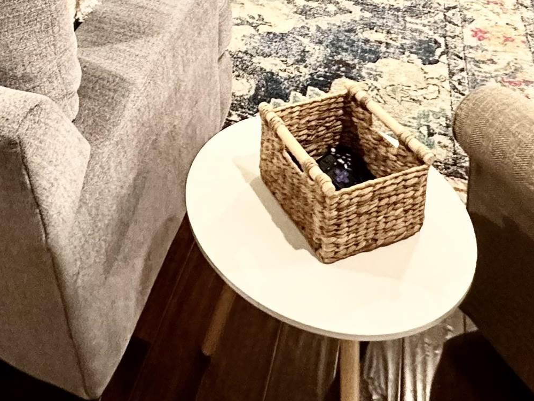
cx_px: 143
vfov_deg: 27.2
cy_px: -142
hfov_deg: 42.7
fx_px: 663
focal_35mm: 43
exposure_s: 1/60
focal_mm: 2.22
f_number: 2.2
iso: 800
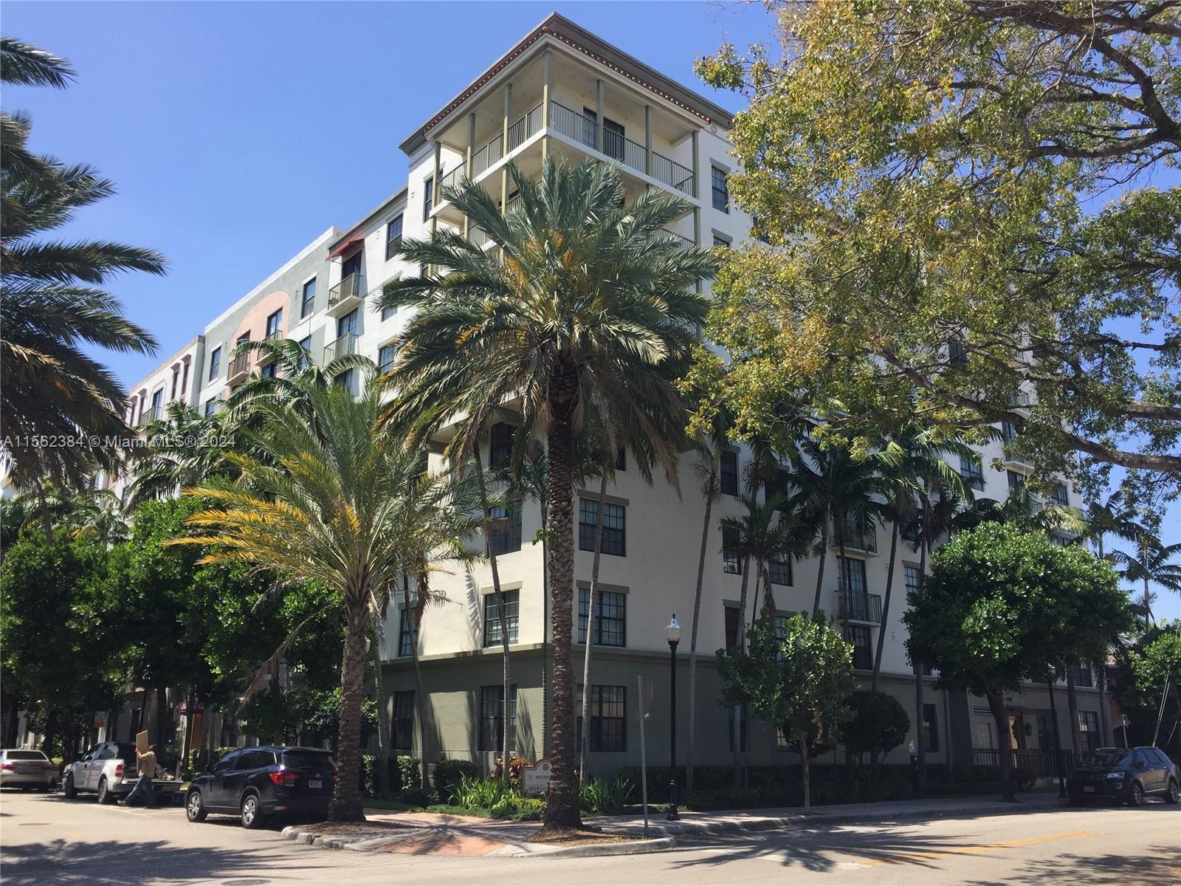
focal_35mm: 29
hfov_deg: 61.7
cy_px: 443
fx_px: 989
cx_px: 590
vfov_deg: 48.2
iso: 32
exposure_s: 1/1319
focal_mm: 4.15
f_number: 2.2
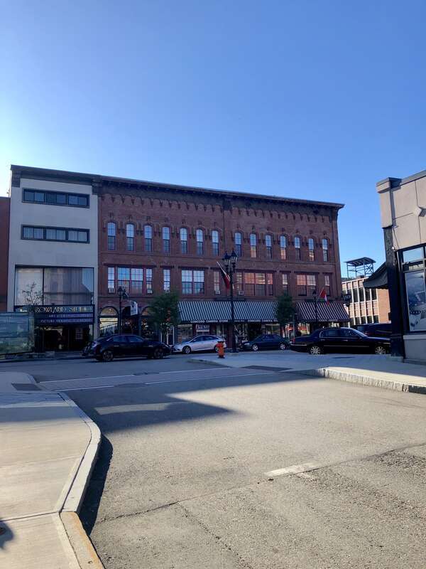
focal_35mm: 28
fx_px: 459
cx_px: 213
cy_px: 284
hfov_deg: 49.7
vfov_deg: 63.4
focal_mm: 3.99
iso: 20
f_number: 1.8
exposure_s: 1/1091
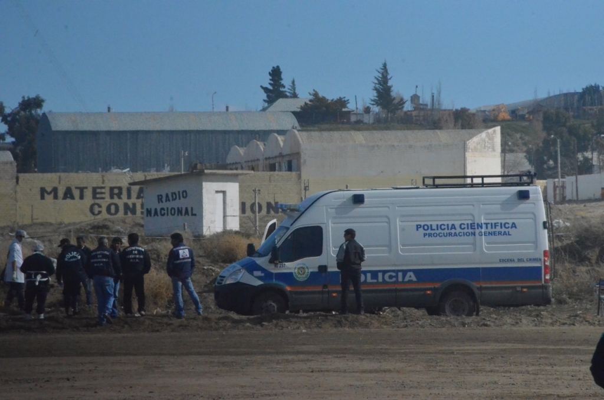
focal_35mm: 300
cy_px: 200
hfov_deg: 6.9
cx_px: 302
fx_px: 5022
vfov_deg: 4.6
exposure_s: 1/4000
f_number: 16
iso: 6400
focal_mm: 200
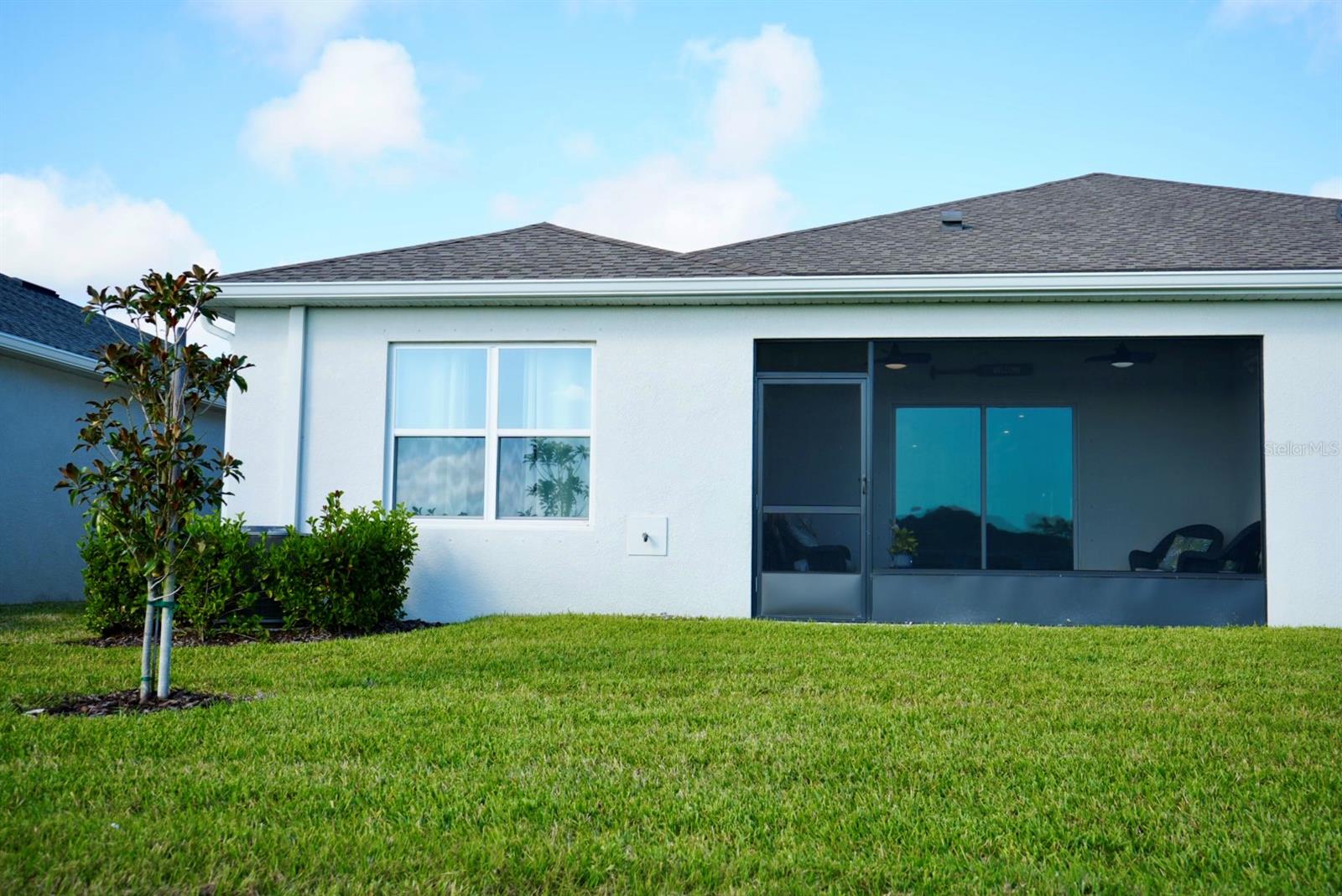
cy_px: 448
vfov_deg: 34.3
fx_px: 1455
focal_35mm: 39
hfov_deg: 49.5
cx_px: 671
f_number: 5
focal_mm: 39
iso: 100
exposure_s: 1/250
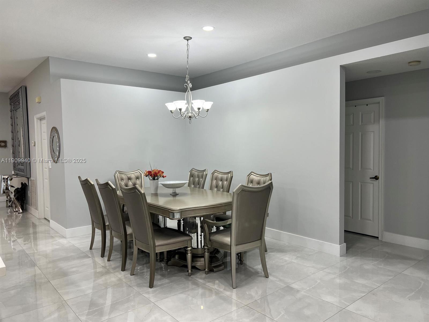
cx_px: 214
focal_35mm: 26
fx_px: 322
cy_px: 161
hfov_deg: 67.3
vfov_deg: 53.1
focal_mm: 5.7
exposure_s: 1/120
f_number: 1.5
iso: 80
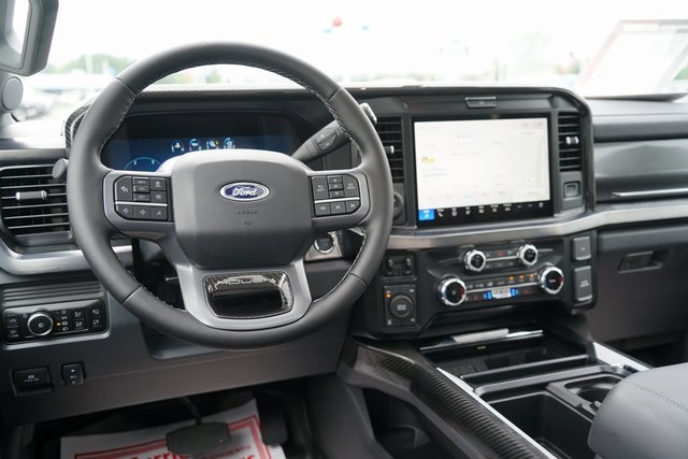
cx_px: 344
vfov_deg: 38.9
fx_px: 650
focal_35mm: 34
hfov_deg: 55.8
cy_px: 230
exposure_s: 1/60
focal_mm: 34
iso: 160
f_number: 4
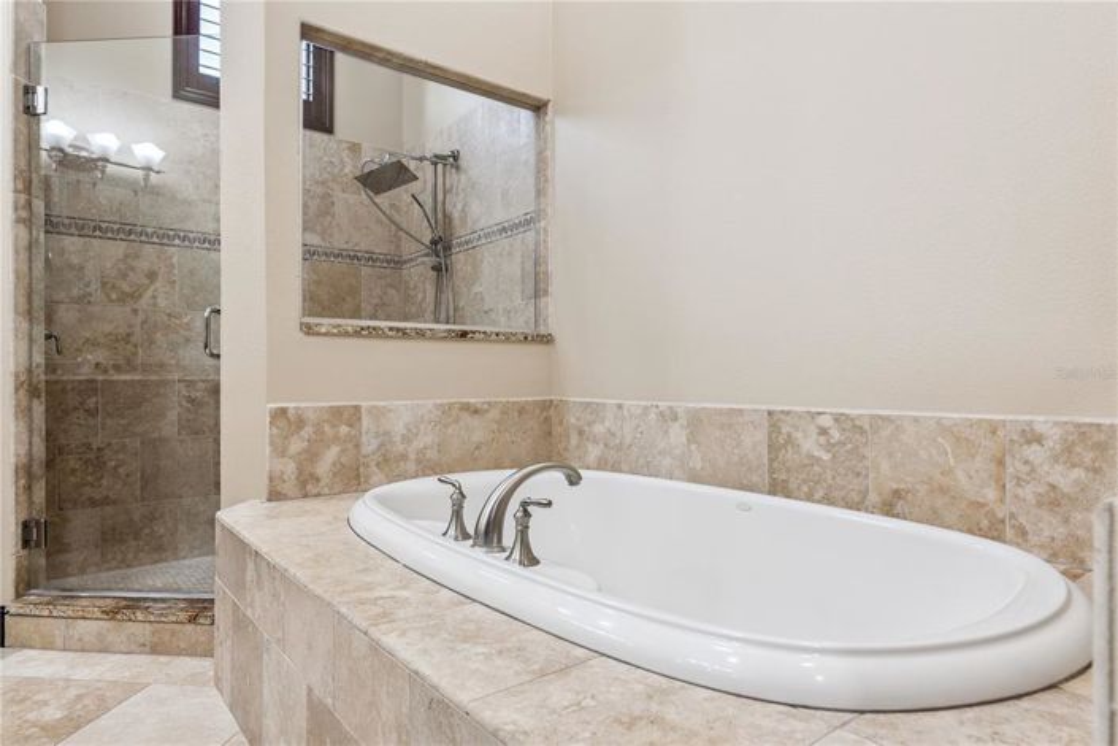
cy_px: 373
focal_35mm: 22
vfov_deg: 57.2
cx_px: 559
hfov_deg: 78.6
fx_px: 683
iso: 400
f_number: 9
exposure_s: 1/25
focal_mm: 22
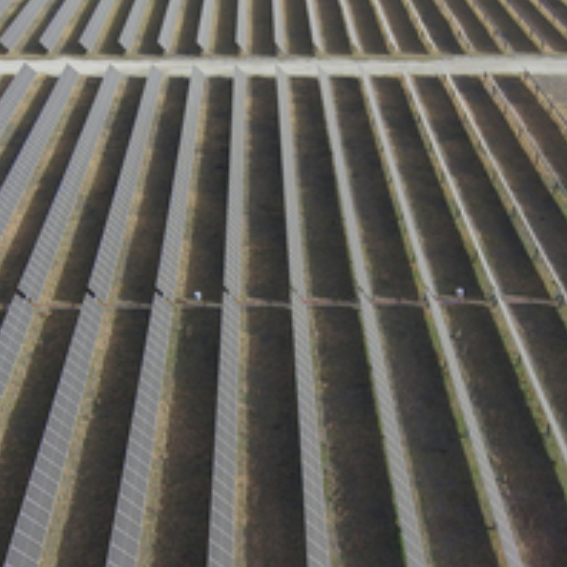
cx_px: 289
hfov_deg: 37.6
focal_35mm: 45
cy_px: 292
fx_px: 834
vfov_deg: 37.5
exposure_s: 1/674
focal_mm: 3.7
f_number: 2.8
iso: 100
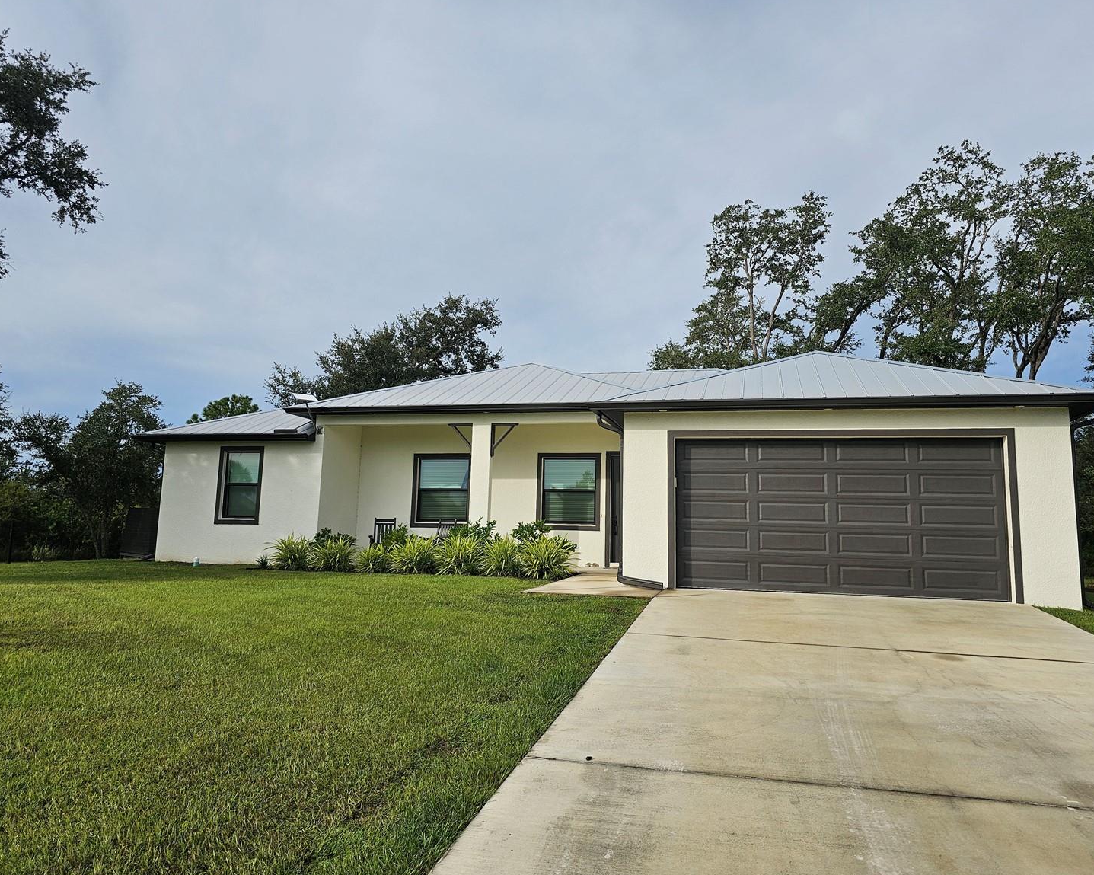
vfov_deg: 56.8
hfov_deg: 68.1
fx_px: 809
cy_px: 423
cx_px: 557
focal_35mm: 25
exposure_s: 1/1422
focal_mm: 6.3
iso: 16
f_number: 1.7
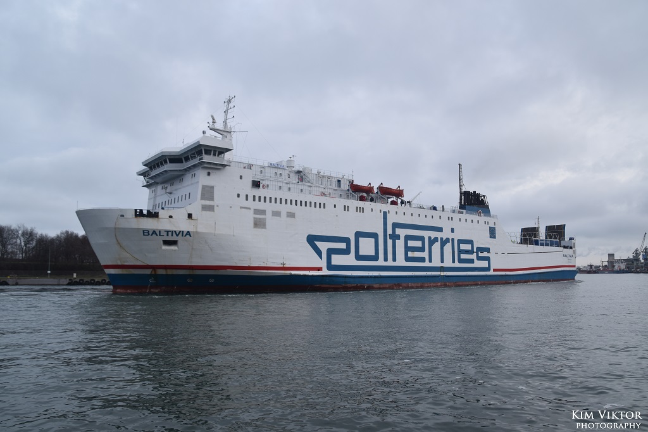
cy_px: 216
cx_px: 324
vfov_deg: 47.9
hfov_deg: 67.4
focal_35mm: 27
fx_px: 486
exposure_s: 1/320
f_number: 8
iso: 200
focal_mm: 18
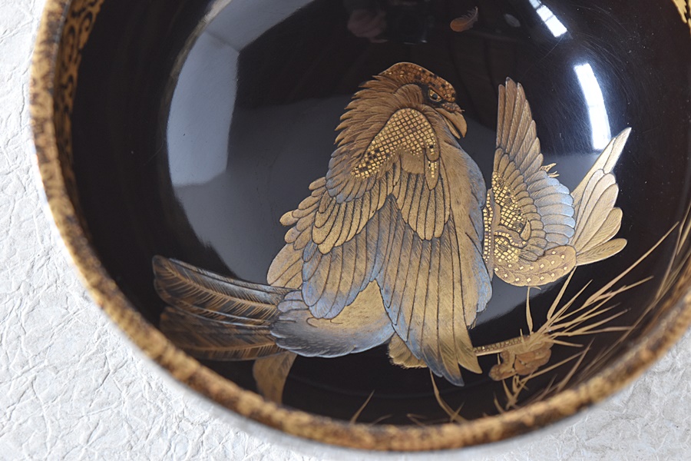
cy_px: 230
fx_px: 1583
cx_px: 346
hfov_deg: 24.6
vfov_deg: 16.6
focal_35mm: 82
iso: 800
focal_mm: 55
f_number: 5.6
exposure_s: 1/10
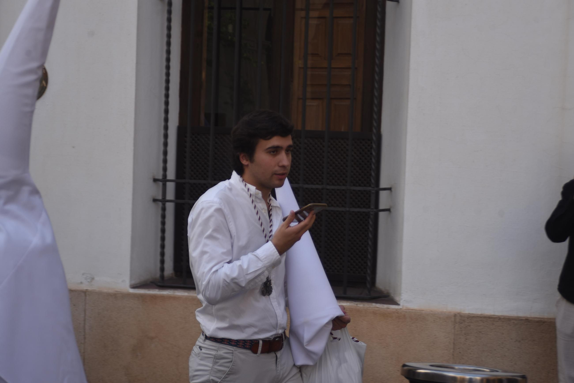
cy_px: 192
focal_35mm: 78
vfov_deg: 17.5
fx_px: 1244
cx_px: 287
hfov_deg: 26.0
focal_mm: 78
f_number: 5.6
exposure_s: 1/160
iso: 100
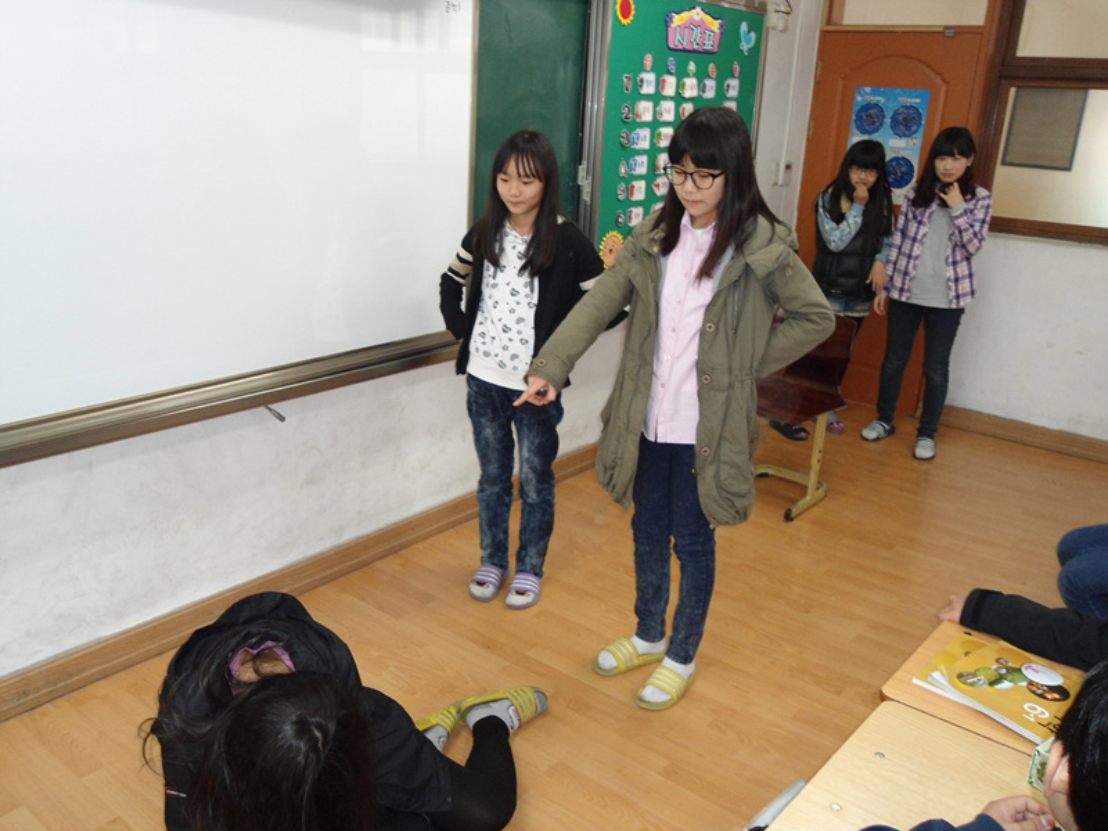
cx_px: 554
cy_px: 416
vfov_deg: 45.4
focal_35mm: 31
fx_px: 992
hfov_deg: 58.4
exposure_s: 1/40
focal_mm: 5.6
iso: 200
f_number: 3
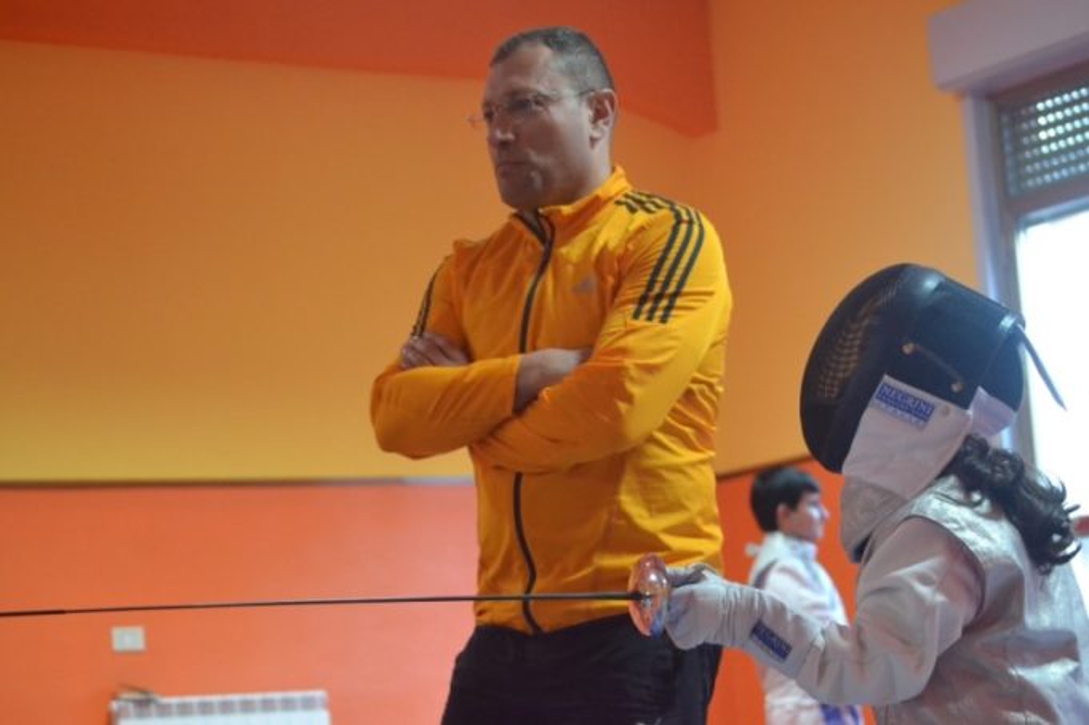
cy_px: 362
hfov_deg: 24.6
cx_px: 544
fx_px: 2494
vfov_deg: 16.5
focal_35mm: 82
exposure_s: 1/40
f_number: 4
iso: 3200
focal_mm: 55
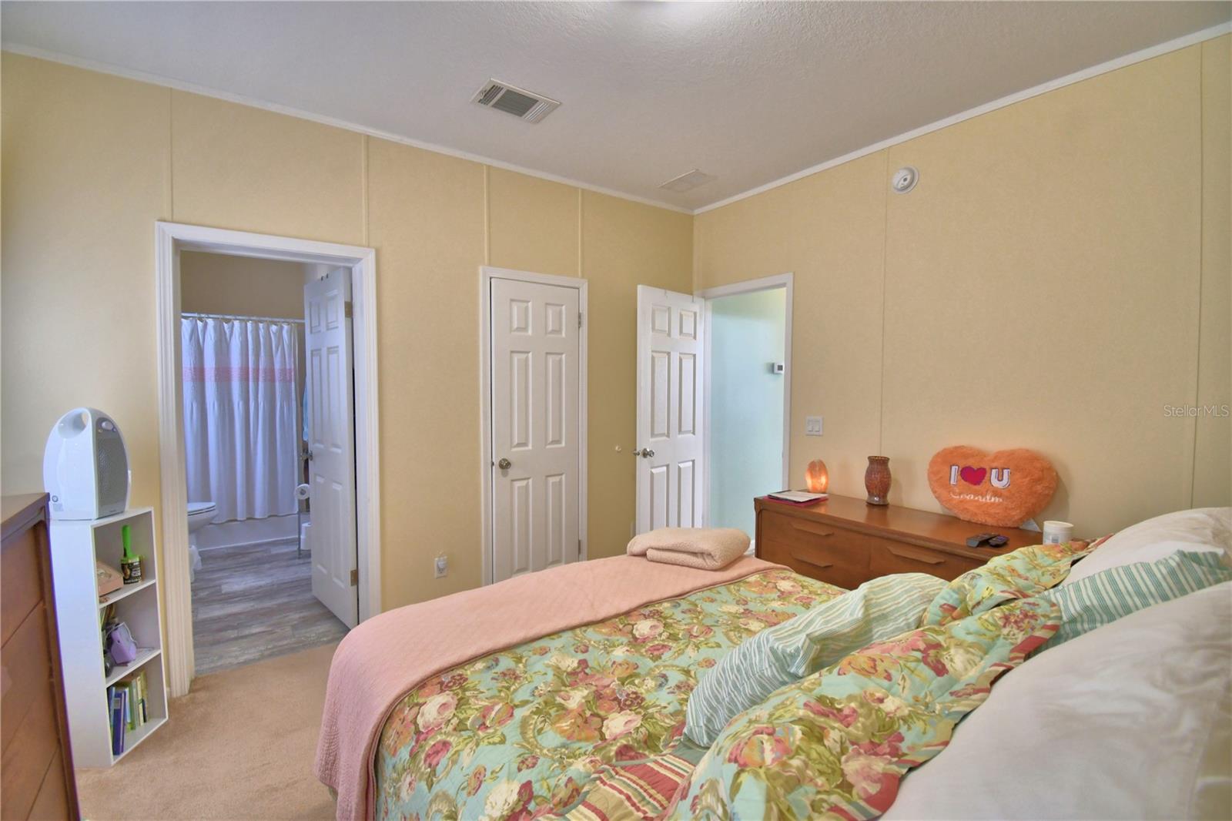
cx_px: 616
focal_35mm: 15
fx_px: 513
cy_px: 410
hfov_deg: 100.4
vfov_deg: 77.3
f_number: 4.5
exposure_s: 1/50
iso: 400
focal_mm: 10
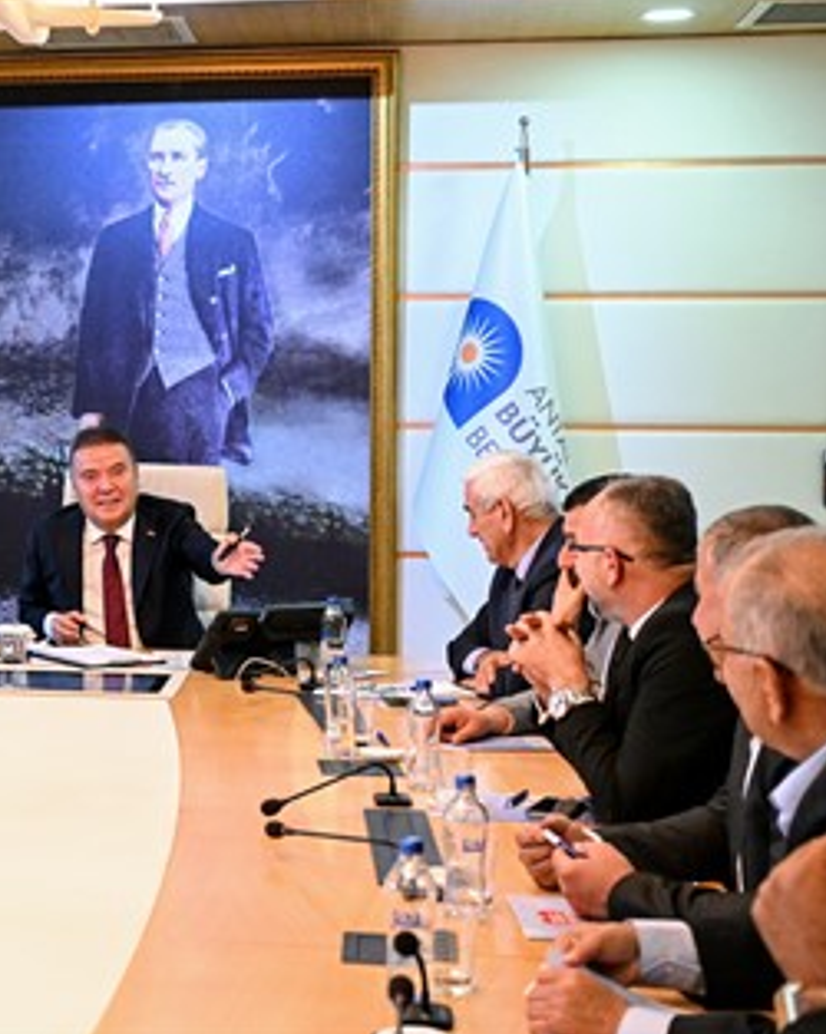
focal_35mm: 72
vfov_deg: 26.3
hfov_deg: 20.3
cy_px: 387
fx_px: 2202
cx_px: -73
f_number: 4
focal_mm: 40
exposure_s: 1/320
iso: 6400
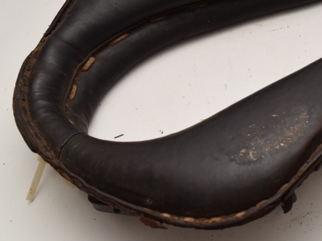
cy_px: 55
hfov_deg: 34.5
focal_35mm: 53
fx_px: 493
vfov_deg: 27.1
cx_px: 279
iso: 800
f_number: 5.6
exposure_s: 1/100
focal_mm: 18
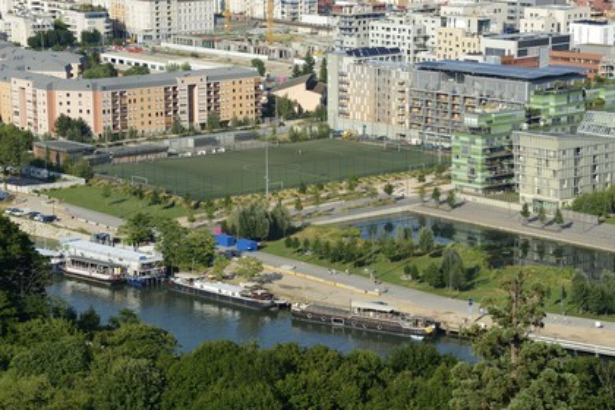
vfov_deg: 11.0
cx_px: 308
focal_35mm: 125
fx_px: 2135
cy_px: 205
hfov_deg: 16.4
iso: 200
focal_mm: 125
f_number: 10
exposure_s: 1/250
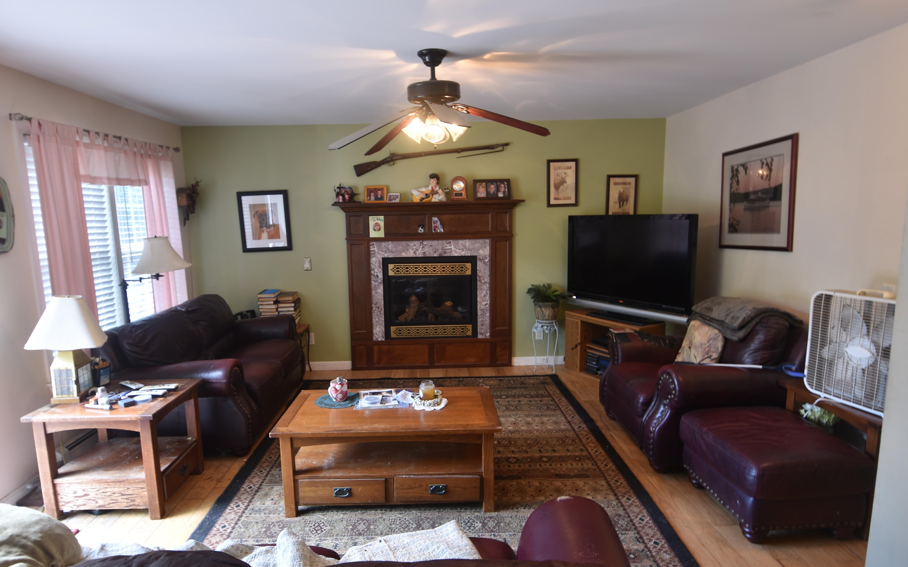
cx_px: 443
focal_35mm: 22
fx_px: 544
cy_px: 283
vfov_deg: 55.1
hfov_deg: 79.6
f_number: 4
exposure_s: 1/6
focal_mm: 14
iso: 100
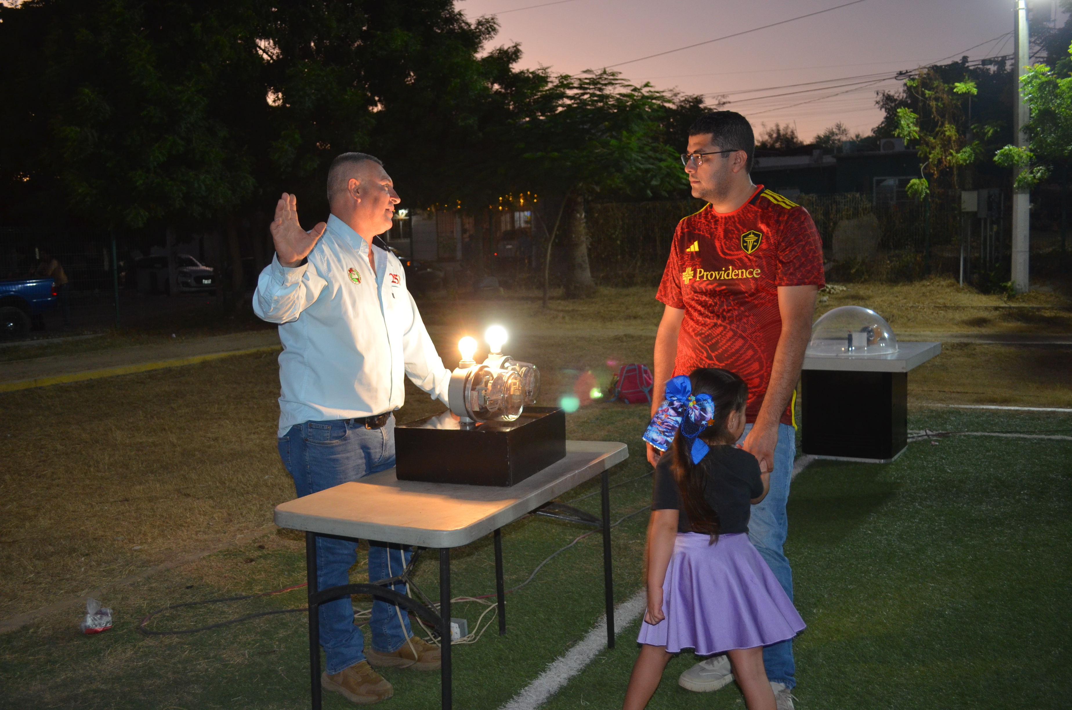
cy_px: 355
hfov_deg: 57.3
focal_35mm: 33
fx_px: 981
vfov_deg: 39.8
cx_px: 536
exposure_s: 1/60
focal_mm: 22
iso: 720
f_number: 4
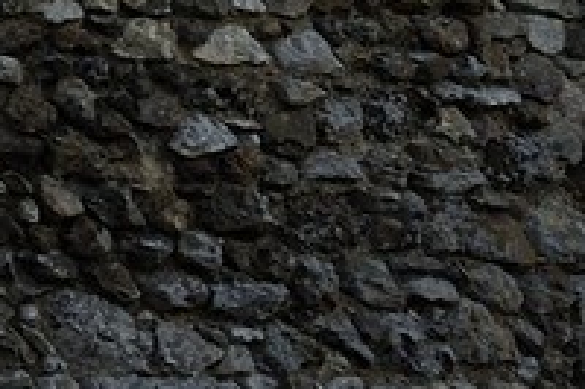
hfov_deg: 8.6
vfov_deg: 7.4
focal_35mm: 160
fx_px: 2598
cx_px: -1556
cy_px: -848
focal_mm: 20
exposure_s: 1/125
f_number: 14
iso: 250
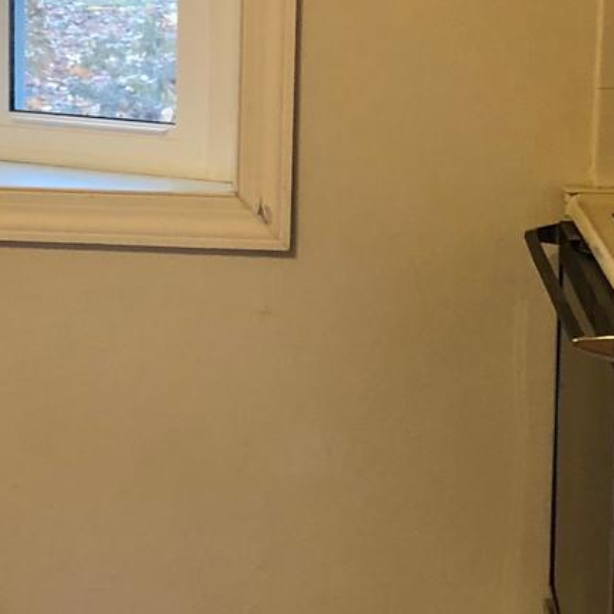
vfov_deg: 14.6
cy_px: 202
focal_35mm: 119
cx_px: -120
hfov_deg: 14.2
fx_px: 2388
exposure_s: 1/24
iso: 32
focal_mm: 4
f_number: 1.8
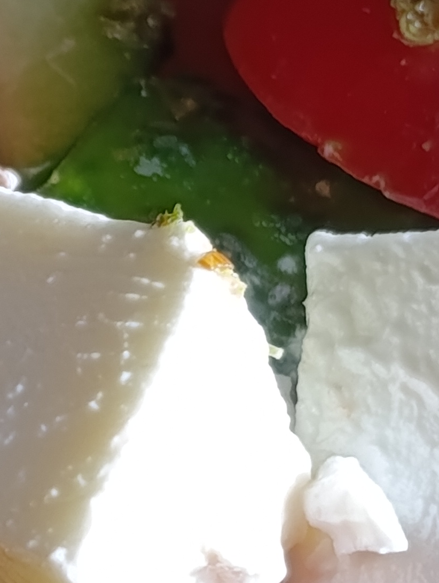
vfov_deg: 11.5
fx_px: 2900
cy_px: 388
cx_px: 20
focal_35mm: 172
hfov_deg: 8.6
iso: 50
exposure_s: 1/103
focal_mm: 6.11
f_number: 1.65
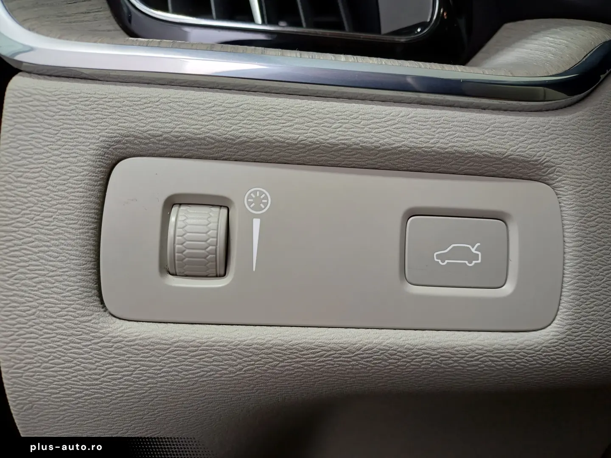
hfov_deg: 69.4
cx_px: 306
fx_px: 441
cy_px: 229
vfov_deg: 54.9
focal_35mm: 25
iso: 80
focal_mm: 4.65
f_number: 1.8
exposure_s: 1/50
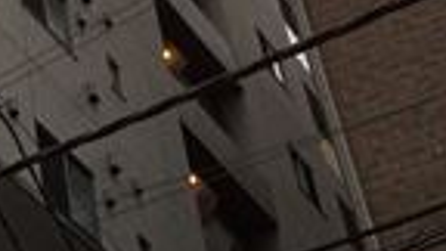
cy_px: -141
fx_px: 1325
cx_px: -195
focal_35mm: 112
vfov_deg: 10.4
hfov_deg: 17.4
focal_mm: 16
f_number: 6.3
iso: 100
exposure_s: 1/80
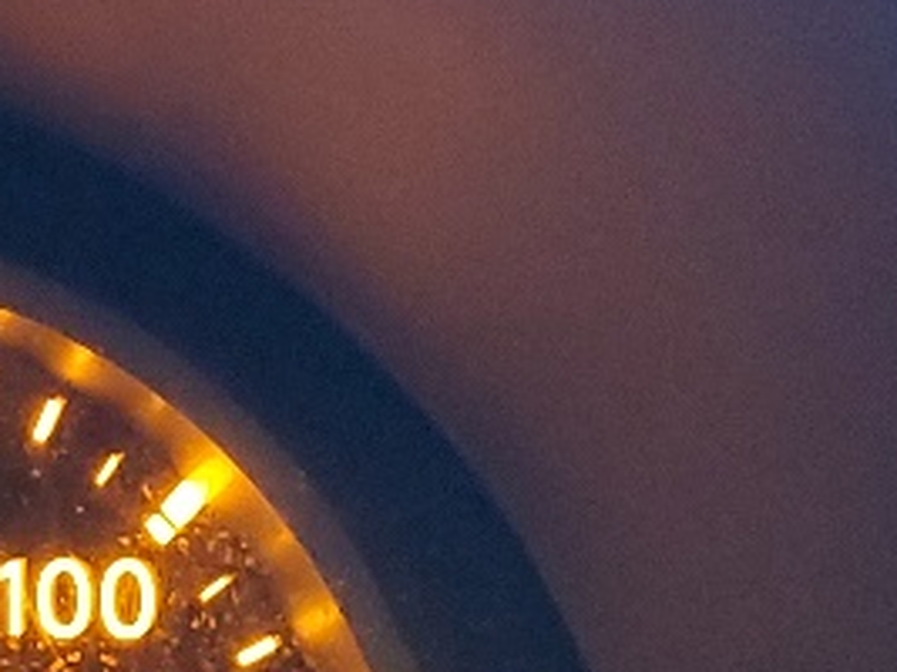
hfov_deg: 10.7
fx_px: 4041
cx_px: -1310
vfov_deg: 9.3
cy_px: 924
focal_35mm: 156
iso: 301
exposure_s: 1/40
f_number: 1.5
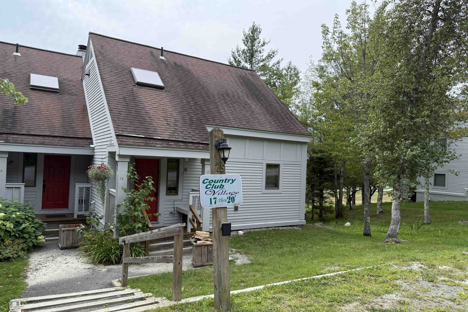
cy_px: 161
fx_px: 325
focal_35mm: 25
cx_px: 234
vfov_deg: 51.3
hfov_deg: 71.5
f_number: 1.78
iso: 100
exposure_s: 1/1689
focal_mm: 6.76
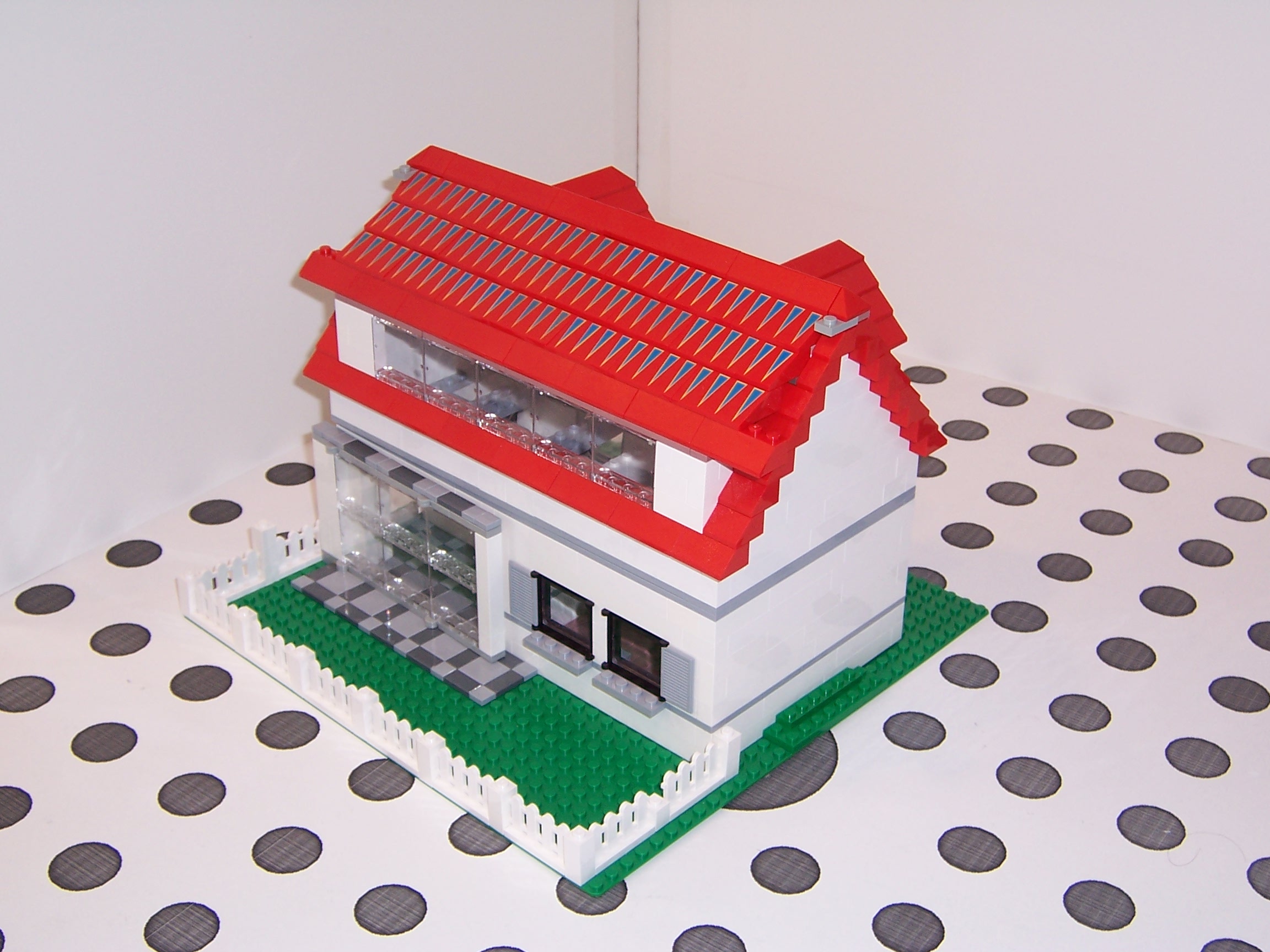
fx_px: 1798
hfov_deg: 38.9
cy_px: 476
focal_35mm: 49
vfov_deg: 29.7
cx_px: 635
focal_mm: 8.2
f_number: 3.4
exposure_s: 1/60
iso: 80
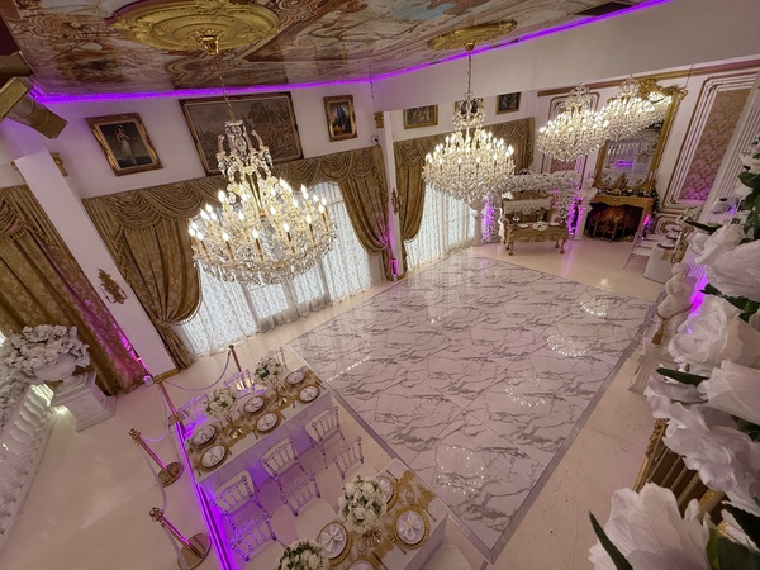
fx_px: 307
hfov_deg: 102.1
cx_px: 380
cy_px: 285
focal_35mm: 14
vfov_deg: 85.7
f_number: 2.2
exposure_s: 1/120
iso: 80
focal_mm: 2.22
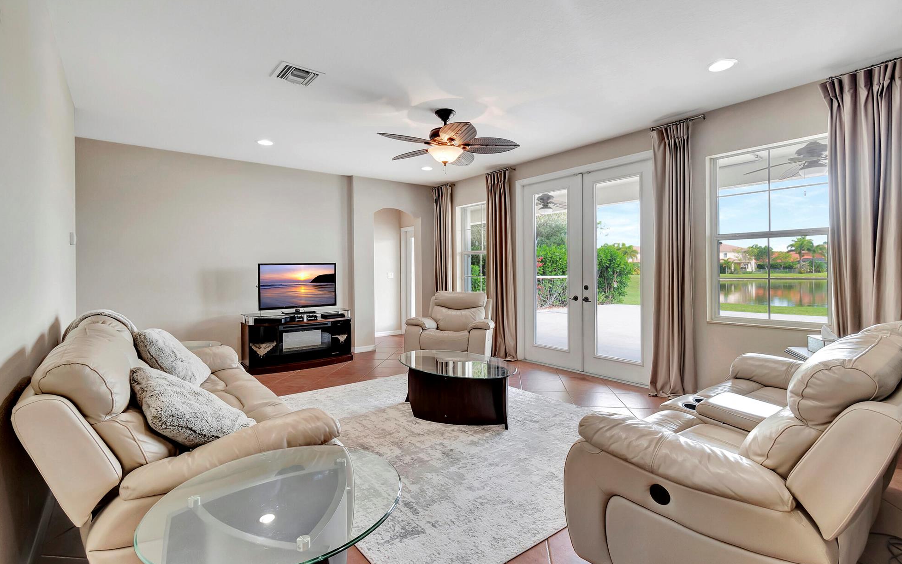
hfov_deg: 97.8
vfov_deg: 71.3
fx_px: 393
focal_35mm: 16
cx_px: 463
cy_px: 275
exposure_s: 1/15
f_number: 8
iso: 400
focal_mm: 10
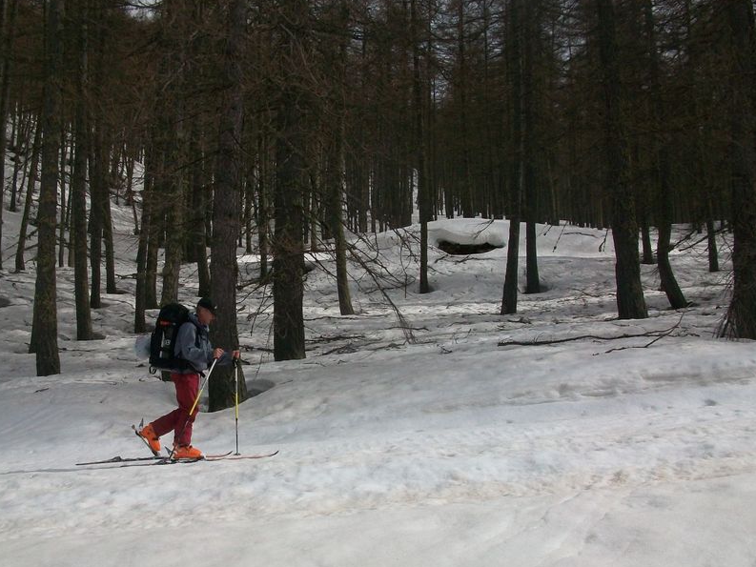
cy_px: 312
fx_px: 874
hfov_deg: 46.8
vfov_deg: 35.9
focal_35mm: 40
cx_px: 364
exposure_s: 1/1401
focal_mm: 5.7
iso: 80
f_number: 5.5
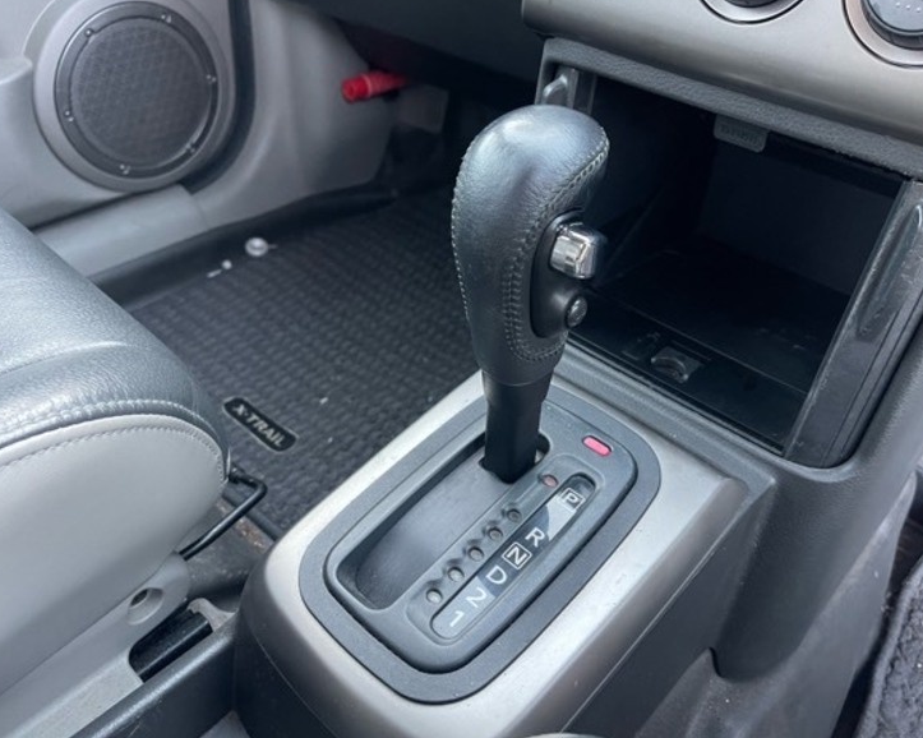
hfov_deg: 64.1
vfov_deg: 53.2
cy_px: 365
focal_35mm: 27
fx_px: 737
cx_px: 472
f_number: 1.6
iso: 500
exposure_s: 1/52
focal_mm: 5.1
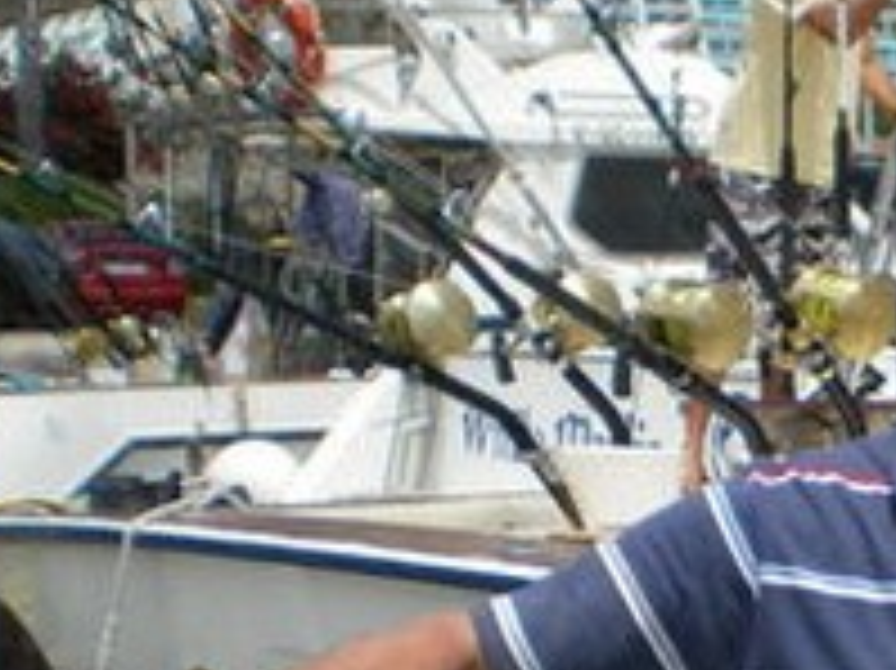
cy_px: 670
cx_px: 1207
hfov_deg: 16.2
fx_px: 2949
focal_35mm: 114
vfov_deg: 12.8
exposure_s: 1/640
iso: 50
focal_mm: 6.3
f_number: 4.6
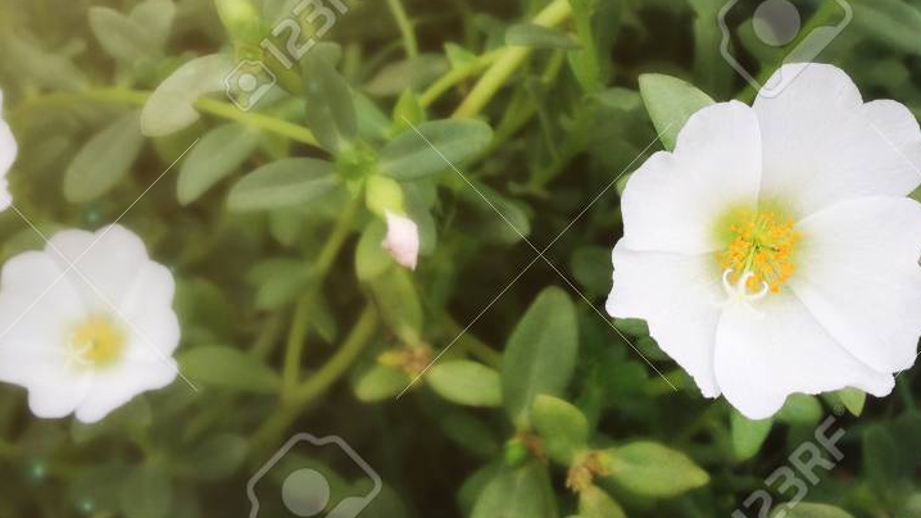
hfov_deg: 30.5
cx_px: 539
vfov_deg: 17.2
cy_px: 46
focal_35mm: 69
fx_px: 1685
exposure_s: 1/968
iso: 50
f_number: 2.4
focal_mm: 4.28
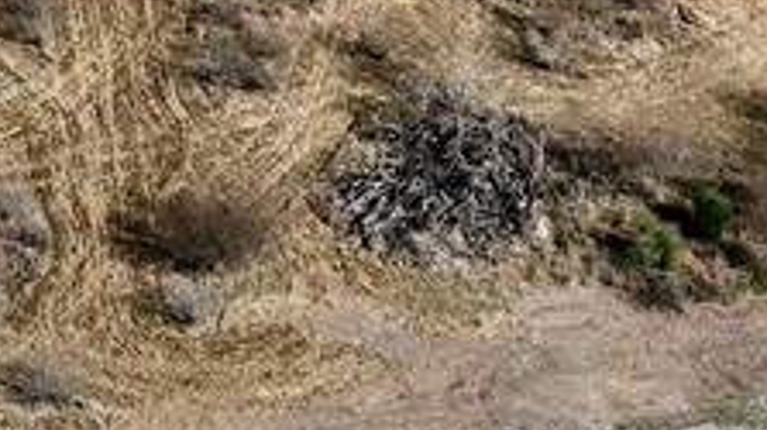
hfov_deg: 17.5
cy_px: -46
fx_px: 2438
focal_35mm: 120
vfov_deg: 10.0
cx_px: 31
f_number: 2.8
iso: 100
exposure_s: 1/1250
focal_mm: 12.29
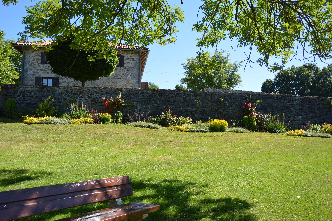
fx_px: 304
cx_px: 166
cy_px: 110
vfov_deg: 39.9
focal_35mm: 33
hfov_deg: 57.3
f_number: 5.6
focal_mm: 22
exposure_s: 1/500
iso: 200
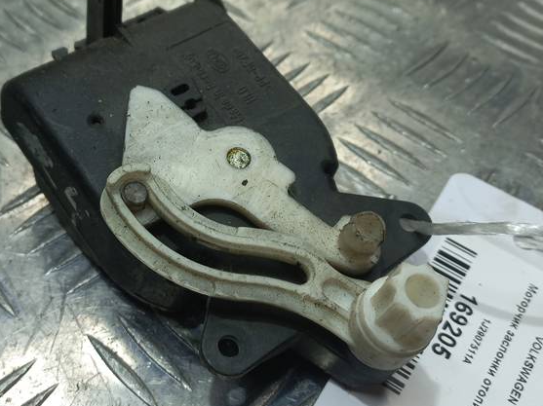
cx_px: 215
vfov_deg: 31.4
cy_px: 171
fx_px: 721
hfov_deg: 41.1
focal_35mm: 46
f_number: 1.8
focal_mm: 4.6
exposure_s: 1/100
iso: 32
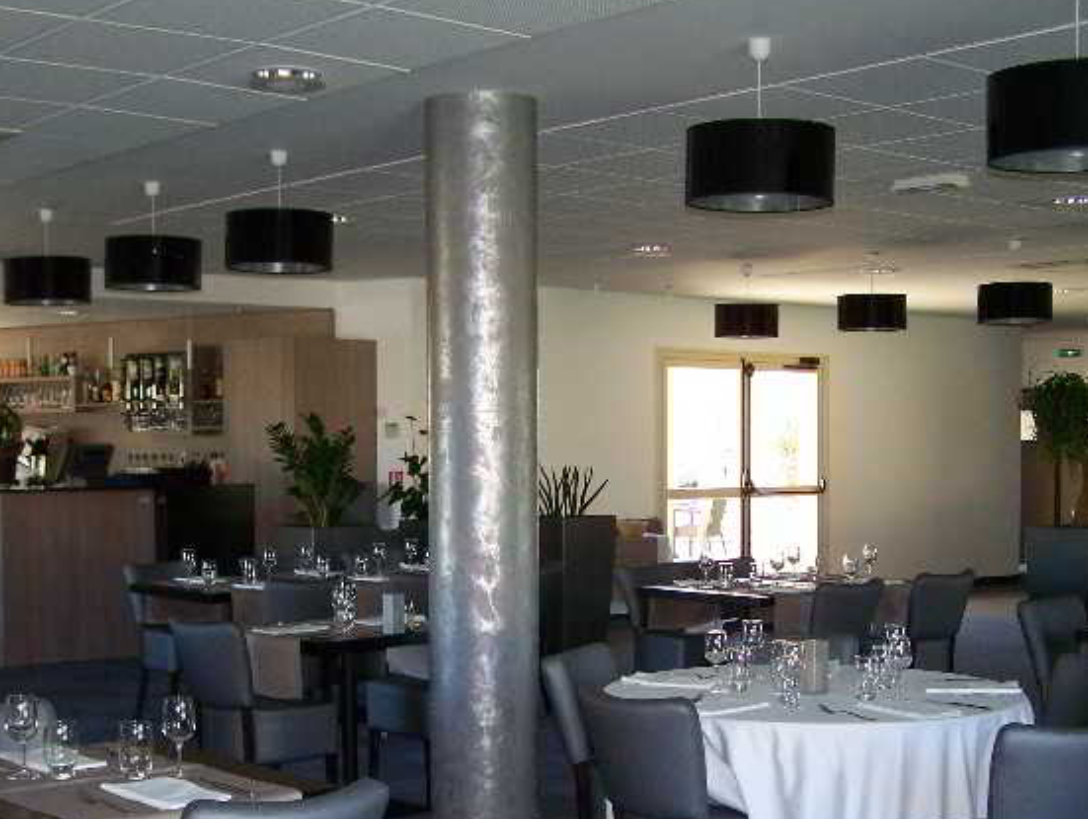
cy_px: 551
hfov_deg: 34.9
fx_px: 1731
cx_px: 513
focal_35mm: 55
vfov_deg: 26.5
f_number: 2.8
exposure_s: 1/60
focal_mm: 6.3
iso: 160
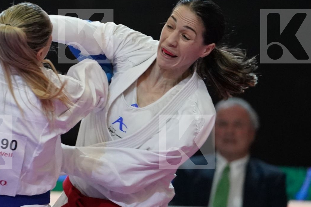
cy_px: 142
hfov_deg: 4.3
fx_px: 4164
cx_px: 86
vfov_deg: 2.9
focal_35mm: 482
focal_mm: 186
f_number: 2.8
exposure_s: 1/1000
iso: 4000
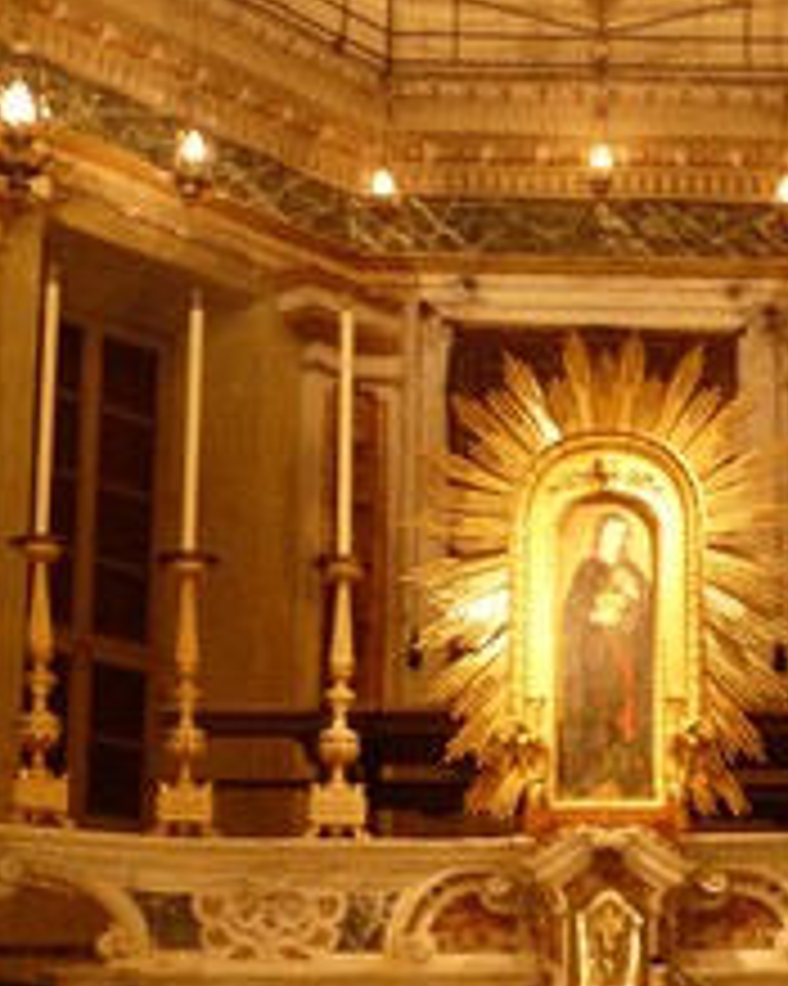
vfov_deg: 21.0
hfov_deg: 17.0
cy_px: 815
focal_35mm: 90
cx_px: 590
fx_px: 2626
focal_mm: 6.8
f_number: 3.2
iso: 200
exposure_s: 1/5
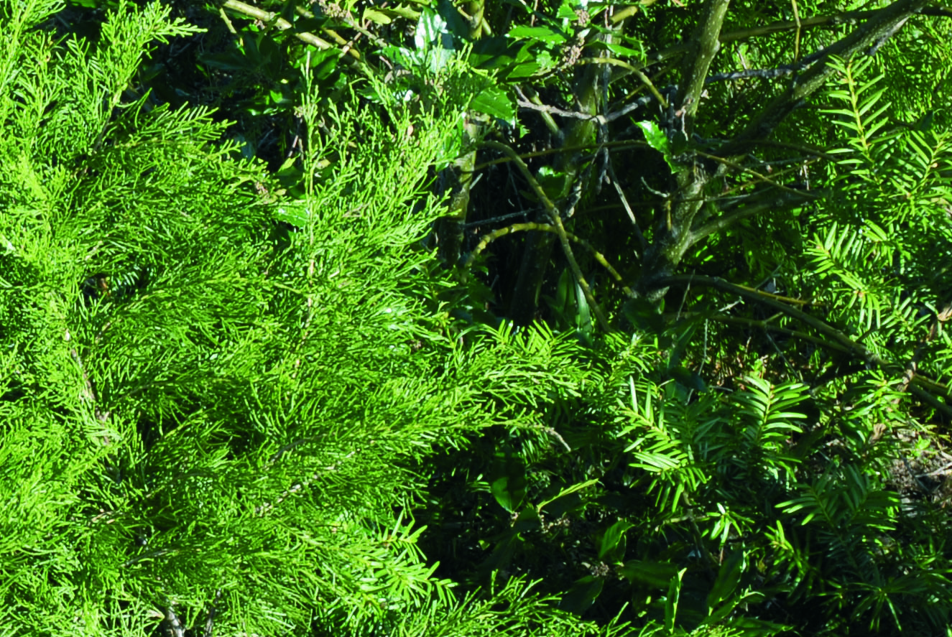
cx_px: -132
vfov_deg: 9.0
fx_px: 4063
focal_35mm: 153
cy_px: 460
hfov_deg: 13.1
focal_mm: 35
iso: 100
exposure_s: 1/80
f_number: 7.1
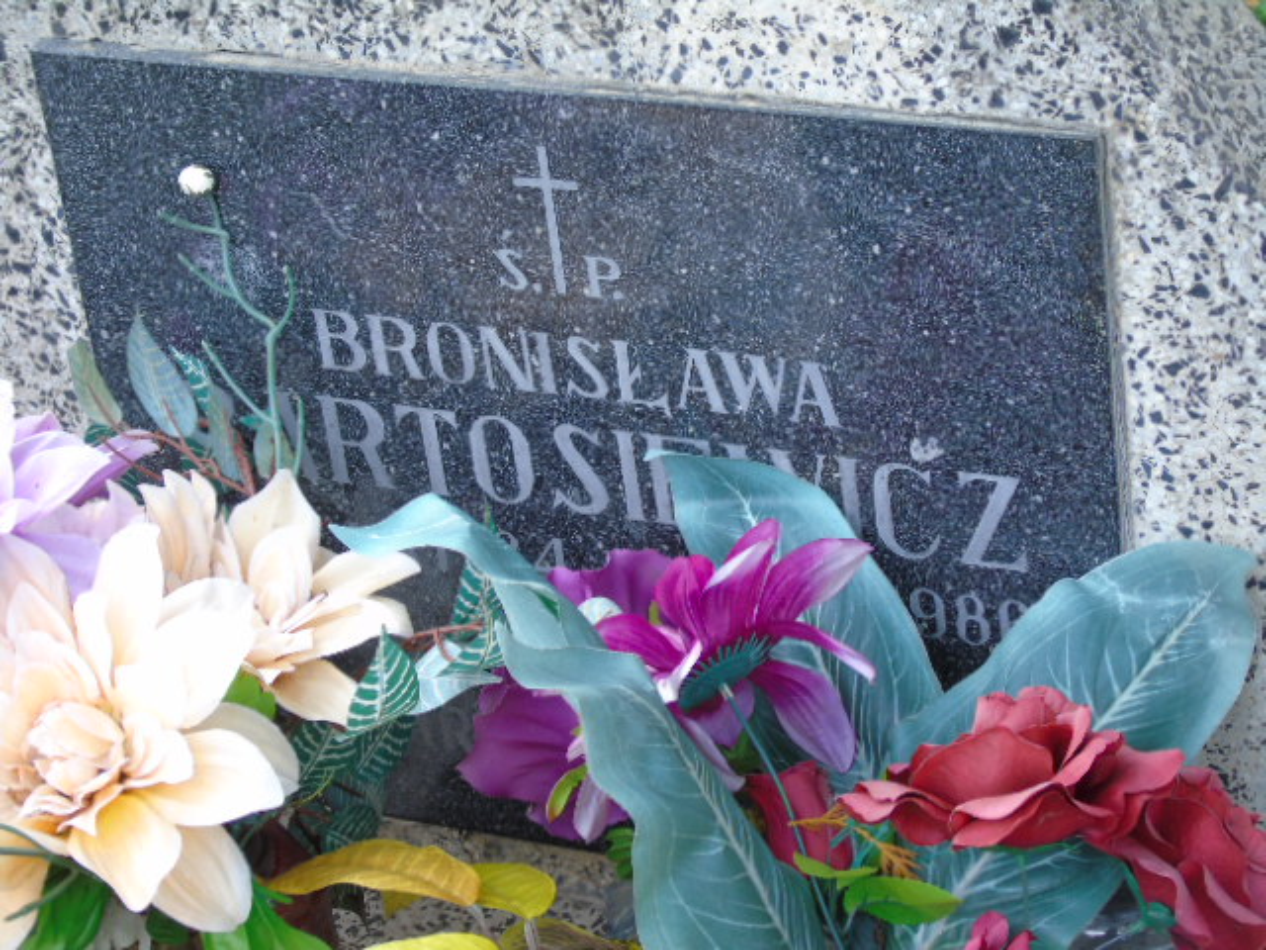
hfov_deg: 18.2
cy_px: 475
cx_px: 633
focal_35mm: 108
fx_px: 3950
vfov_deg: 13.7
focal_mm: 19
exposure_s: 1/30
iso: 80
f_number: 4.4
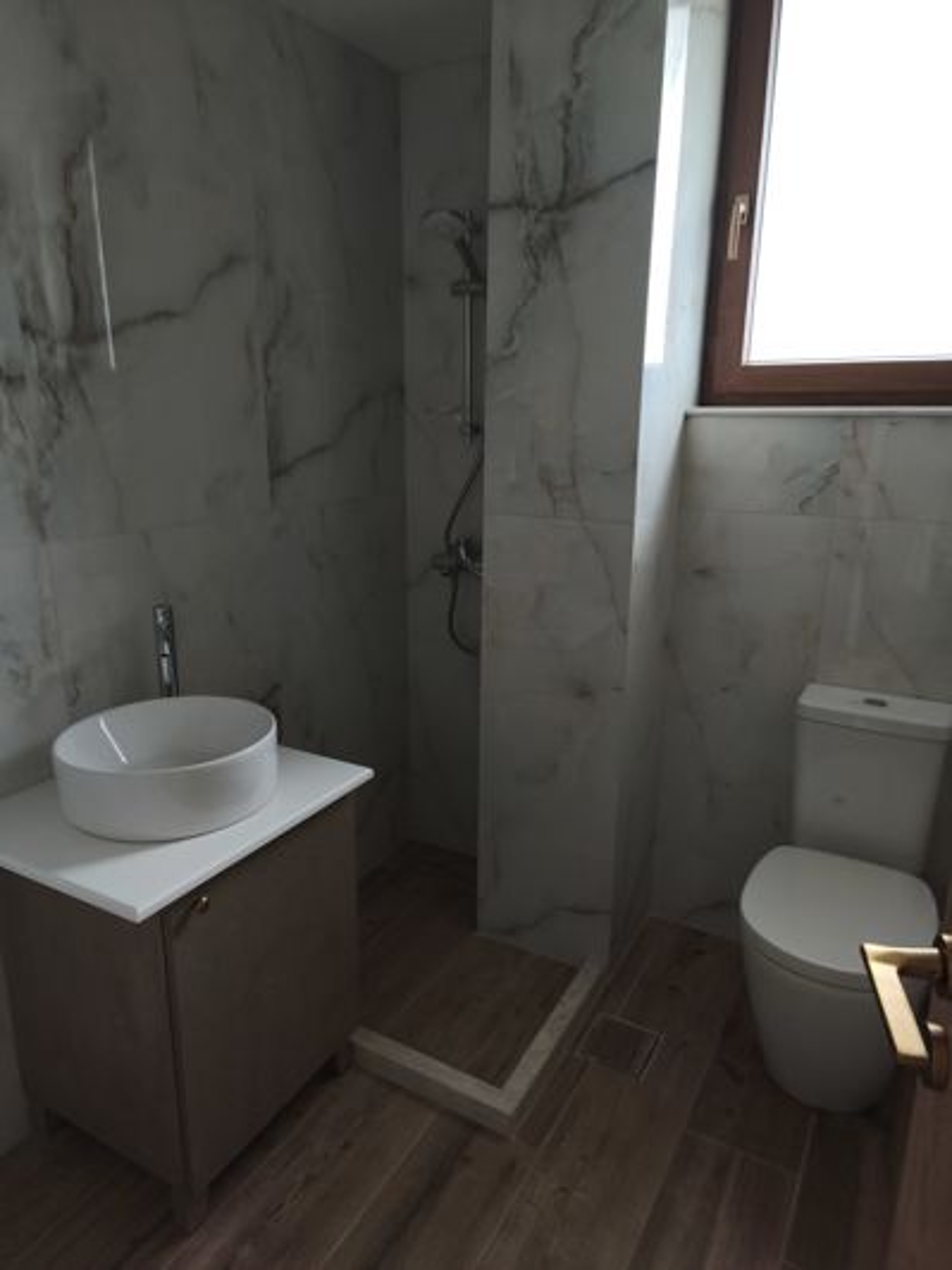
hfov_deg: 58.9
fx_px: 843
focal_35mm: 23
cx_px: 476
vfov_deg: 73.9
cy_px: 635
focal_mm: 5.35
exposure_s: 1/50
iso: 320
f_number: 1.7
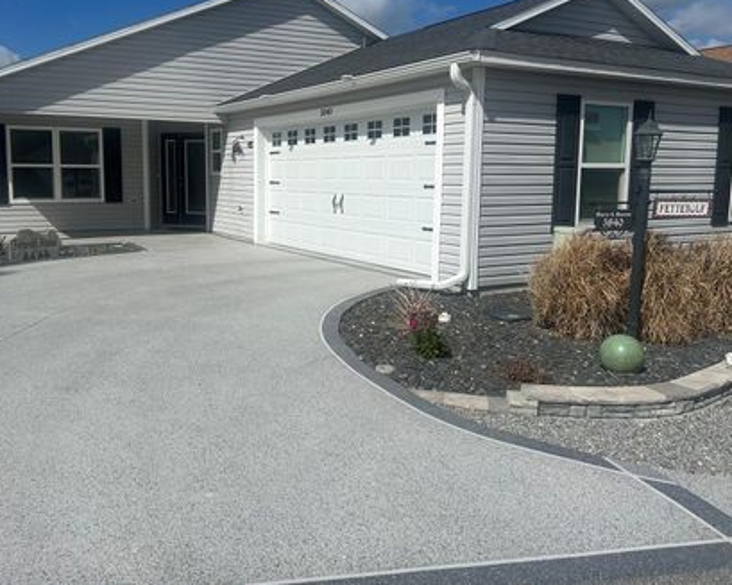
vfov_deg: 47.0
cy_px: 255
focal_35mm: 31
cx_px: 292
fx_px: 671
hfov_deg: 56.7
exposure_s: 1/11364
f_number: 1.5
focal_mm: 5.7
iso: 50
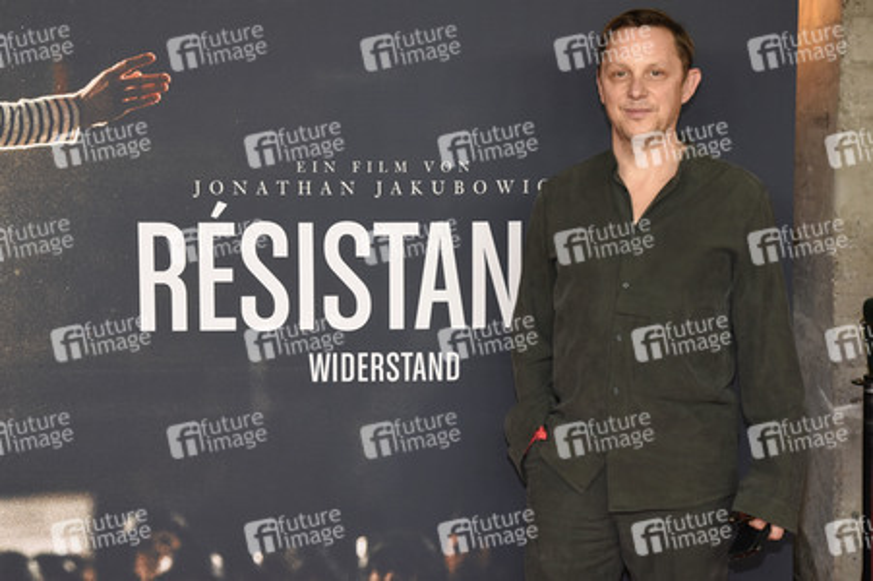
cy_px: 290
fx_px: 1599
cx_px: 436
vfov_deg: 20.6
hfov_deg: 30.5
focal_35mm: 66
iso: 2000
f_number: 6.3
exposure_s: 1/100
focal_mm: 66
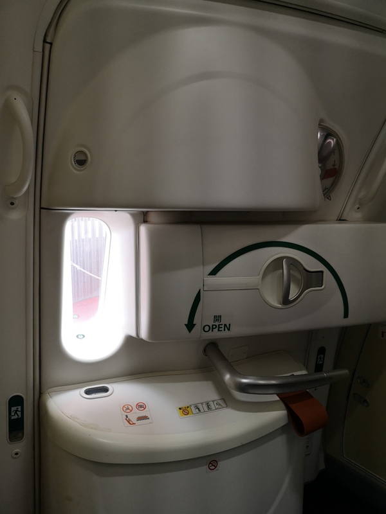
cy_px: 257
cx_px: 193
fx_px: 401
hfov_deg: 51.4
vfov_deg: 65.3
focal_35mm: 27
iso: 200
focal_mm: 3.95
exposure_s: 1/60
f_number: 1.8
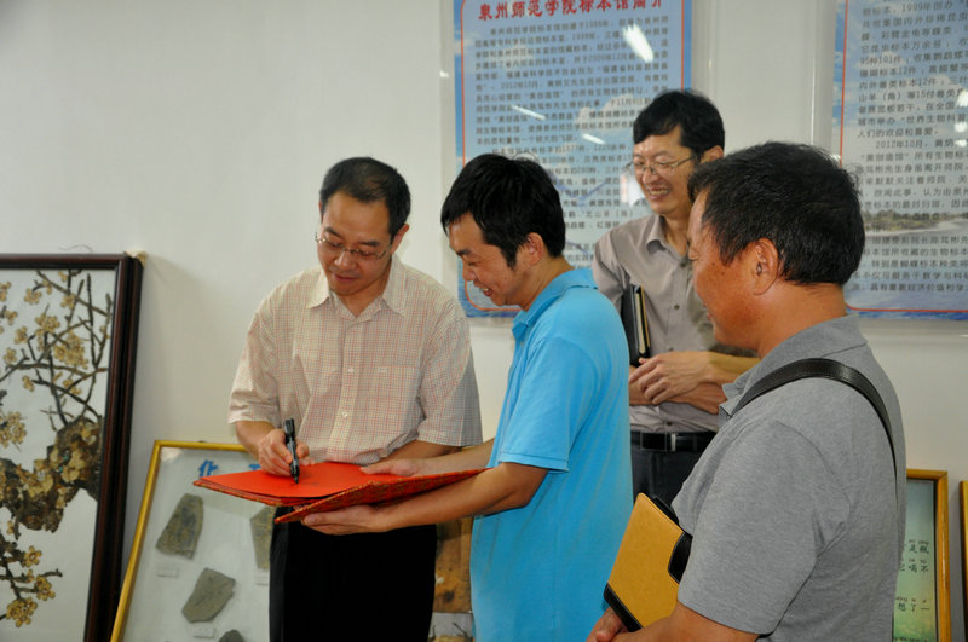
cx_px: 484
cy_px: 321
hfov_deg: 49.6
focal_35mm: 39
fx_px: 1047
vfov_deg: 34.1
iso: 800
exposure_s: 1/60
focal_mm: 26
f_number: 4
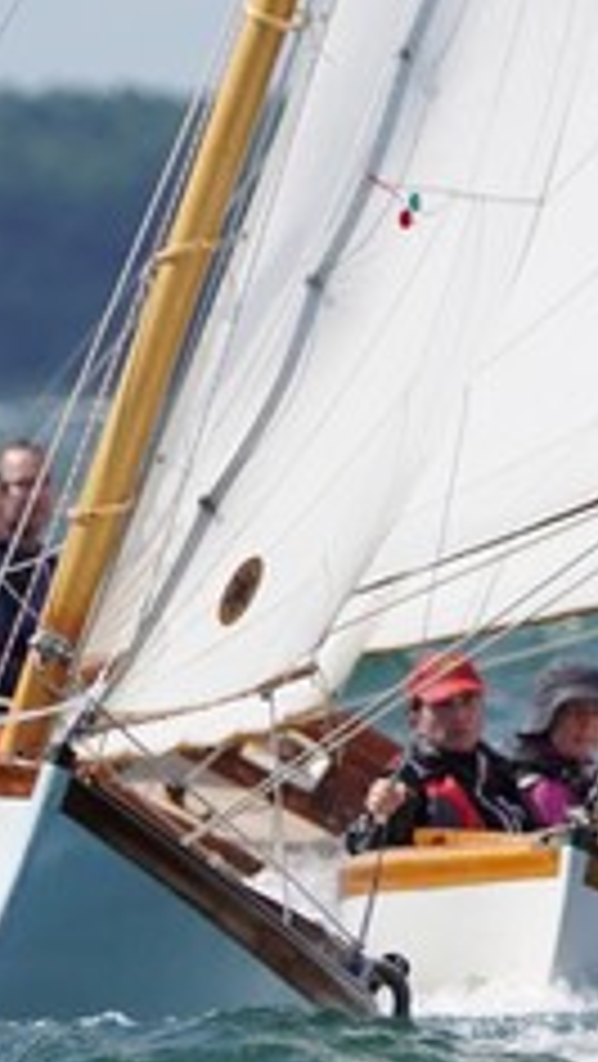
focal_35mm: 1665
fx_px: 46862
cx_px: 463
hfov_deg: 0.7
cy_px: 439
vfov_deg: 1.3
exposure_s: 1/1600
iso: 250
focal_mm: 313
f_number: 5.6
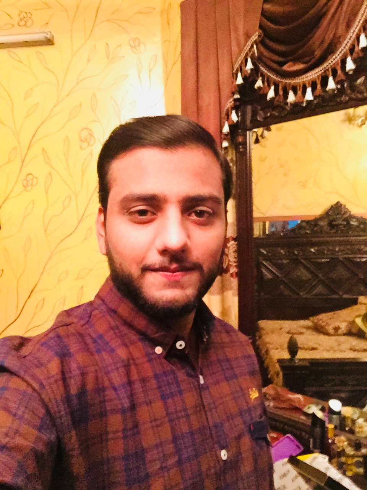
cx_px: 184
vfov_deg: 58.4
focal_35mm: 31
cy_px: 245
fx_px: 438
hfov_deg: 45.4
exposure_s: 1/17
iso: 500
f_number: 2.2
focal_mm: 2.65
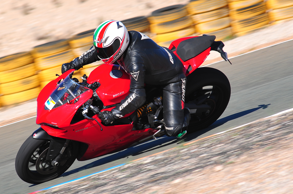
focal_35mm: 480
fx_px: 3902
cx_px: 135
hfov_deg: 4.3
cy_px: 94
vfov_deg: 2.9
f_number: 7.1
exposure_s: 1/320
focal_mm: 200
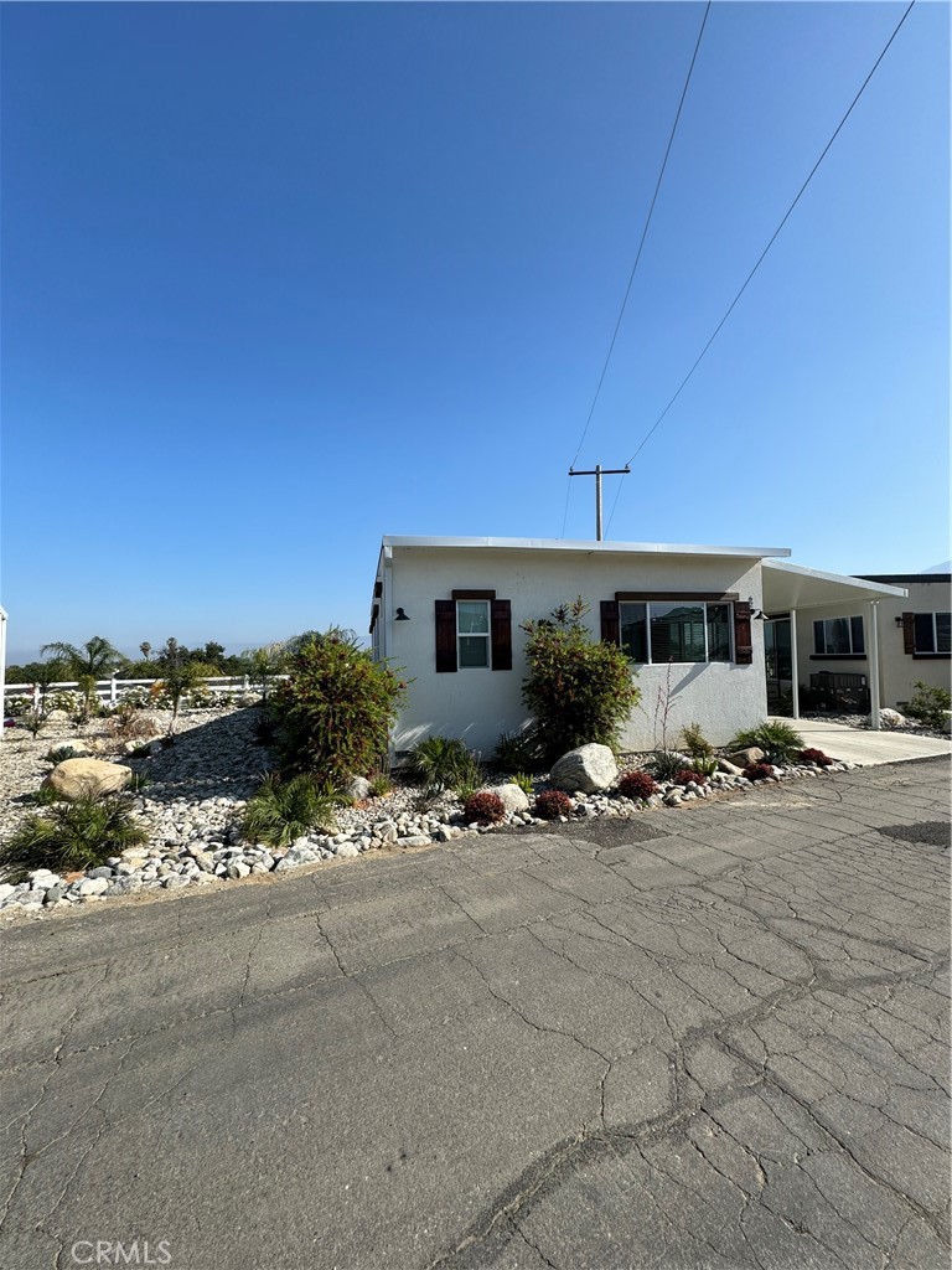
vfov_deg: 102.1
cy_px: 635
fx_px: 513
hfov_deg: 85.7
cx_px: 476
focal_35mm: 14
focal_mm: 2.22
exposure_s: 1/1789
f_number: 2.2
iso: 50
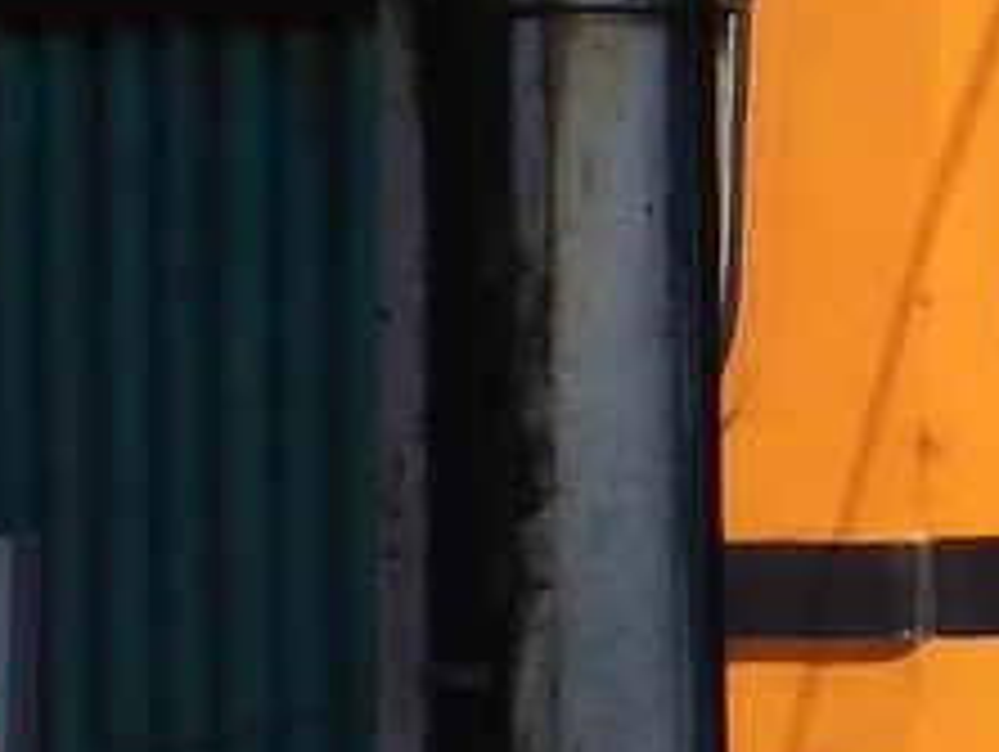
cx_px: 2308
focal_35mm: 3409
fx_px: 98488
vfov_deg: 0.4
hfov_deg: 0.6
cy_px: 383
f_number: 6.1
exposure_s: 1/200
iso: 80
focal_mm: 101.7
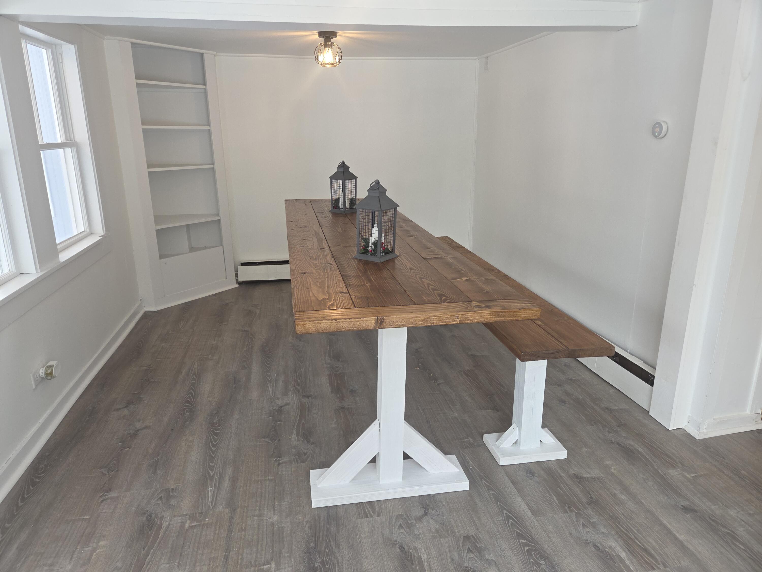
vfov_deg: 58.9
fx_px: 506
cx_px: 381
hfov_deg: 73.9
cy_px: 286
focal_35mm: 23
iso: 80
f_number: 1.8
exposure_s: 1/60
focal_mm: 5.4
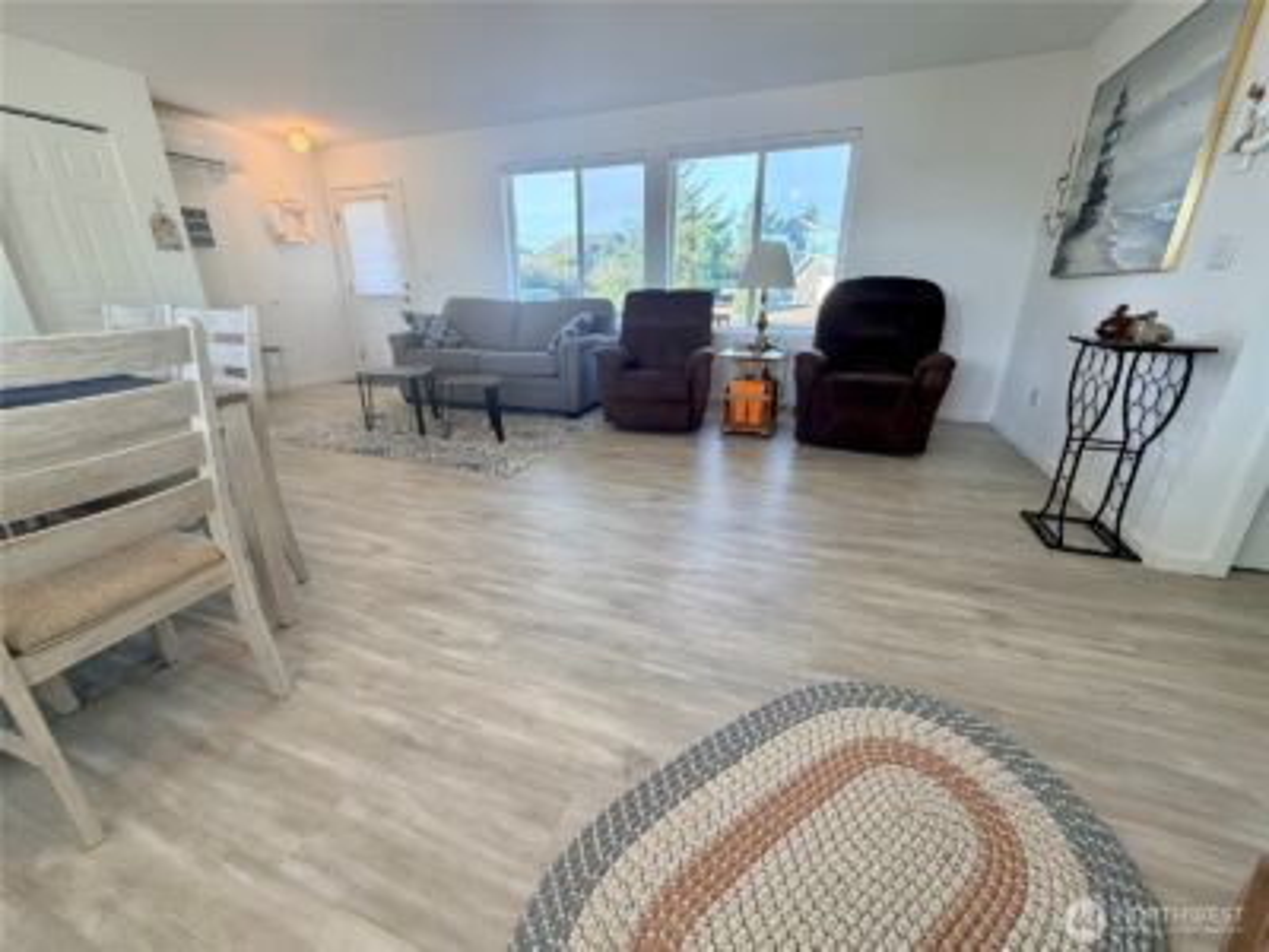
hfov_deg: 102.1
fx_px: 513
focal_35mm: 14
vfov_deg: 85.7
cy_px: 476
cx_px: 634
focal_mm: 2.22
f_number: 2.2
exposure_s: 1/121
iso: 160
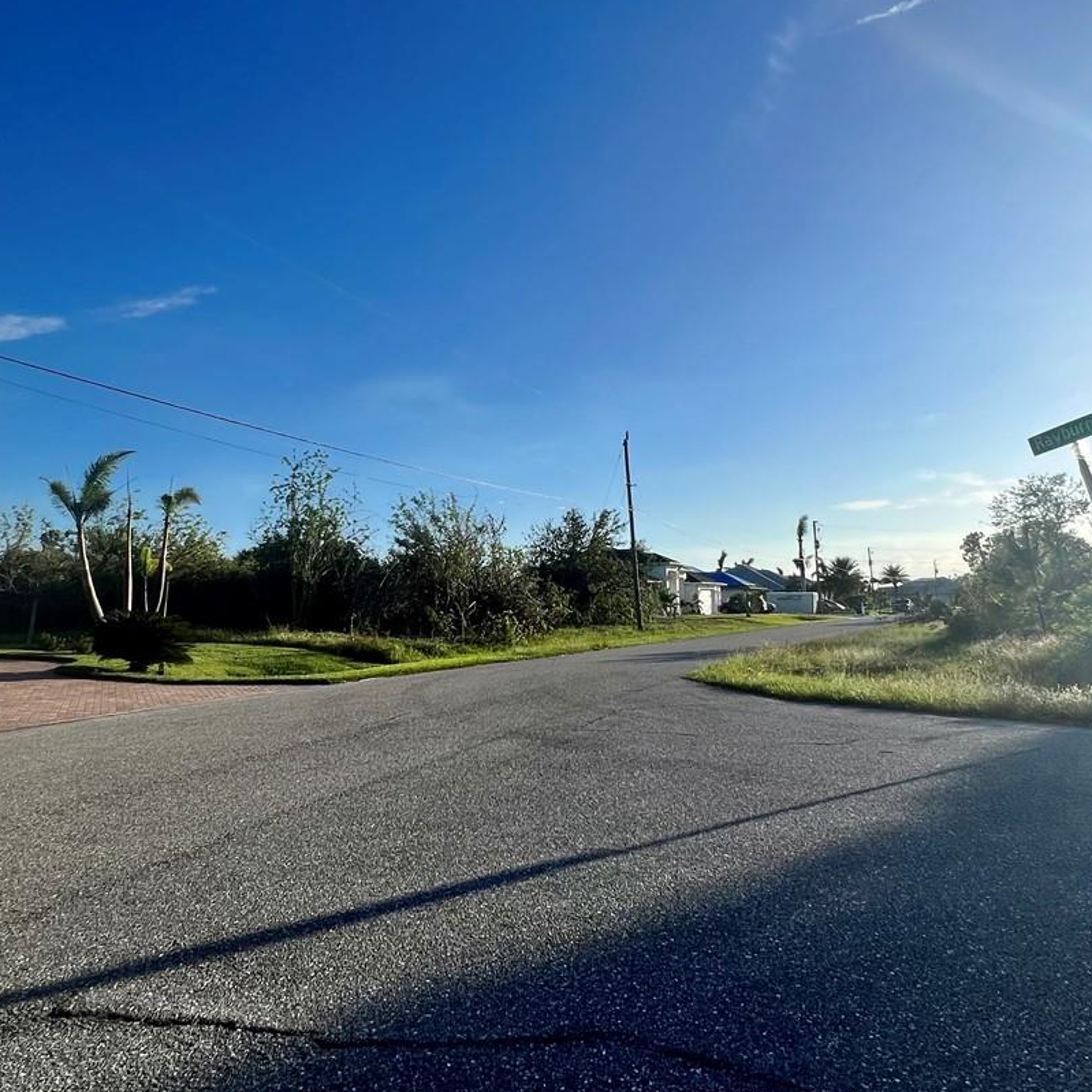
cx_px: 554
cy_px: 529
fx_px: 821
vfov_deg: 67.2
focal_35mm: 23
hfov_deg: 67.3
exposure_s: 1/2801
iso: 32
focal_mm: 1.57
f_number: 1.8
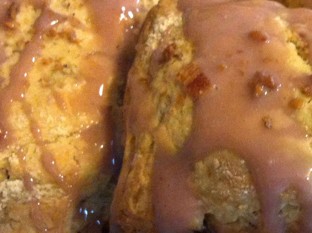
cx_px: 313
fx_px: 693
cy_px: 167
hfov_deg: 24.2
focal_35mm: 77
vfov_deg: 19.0
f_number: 2.8
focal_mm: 3.85
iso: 500
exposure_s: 1/17
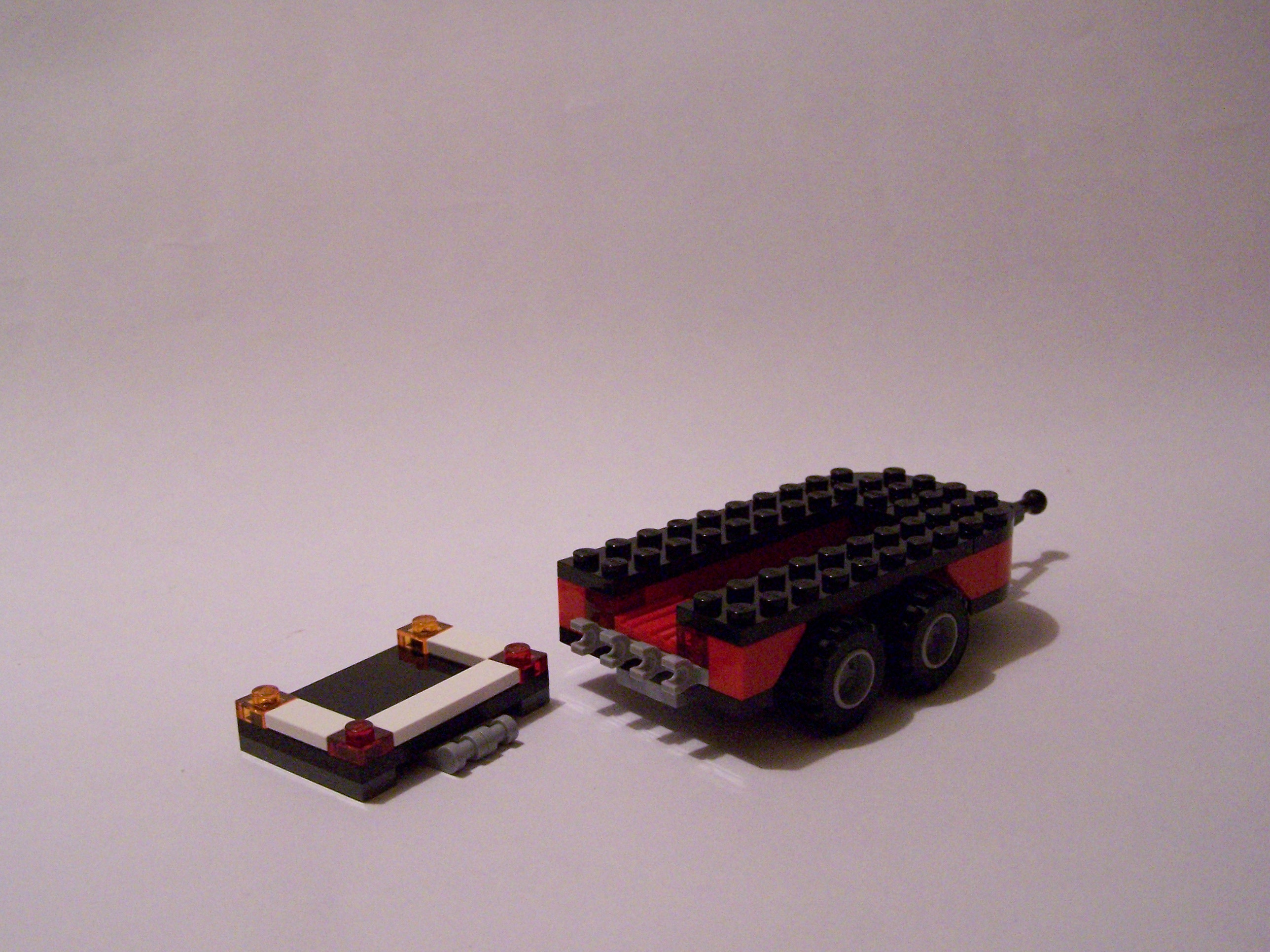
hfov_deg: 43.9
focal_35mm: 43
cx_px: 635
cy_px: 476
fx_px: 1578
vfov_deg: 33.6
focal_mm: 7.1
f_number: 2.9
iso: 400
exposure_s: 1/30
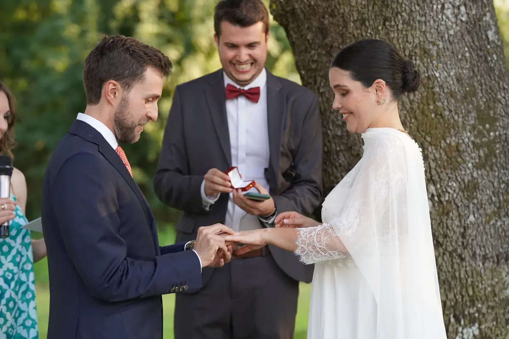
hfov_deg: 18.8
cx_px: 254
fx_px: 1541
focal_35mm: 109
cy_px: 170
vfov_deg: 12.6
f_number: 4
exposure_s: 1/160
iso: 250
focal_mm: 109
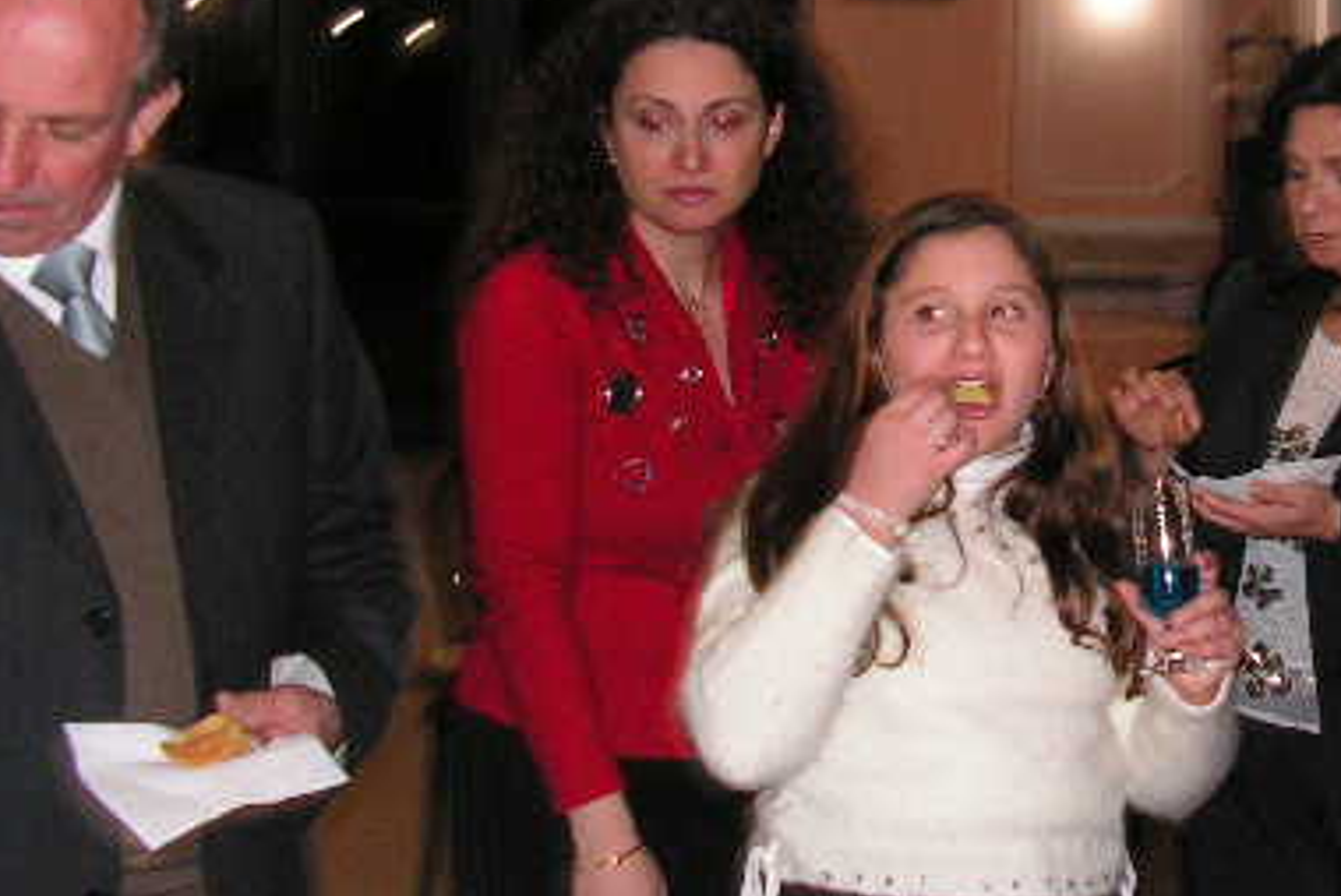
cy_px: 339
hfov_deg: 25.8
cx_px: 1098
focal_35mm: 77
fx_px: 2870
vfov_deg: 17.7
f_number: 3.2
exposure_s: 1/40
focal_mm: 7.4
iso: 200
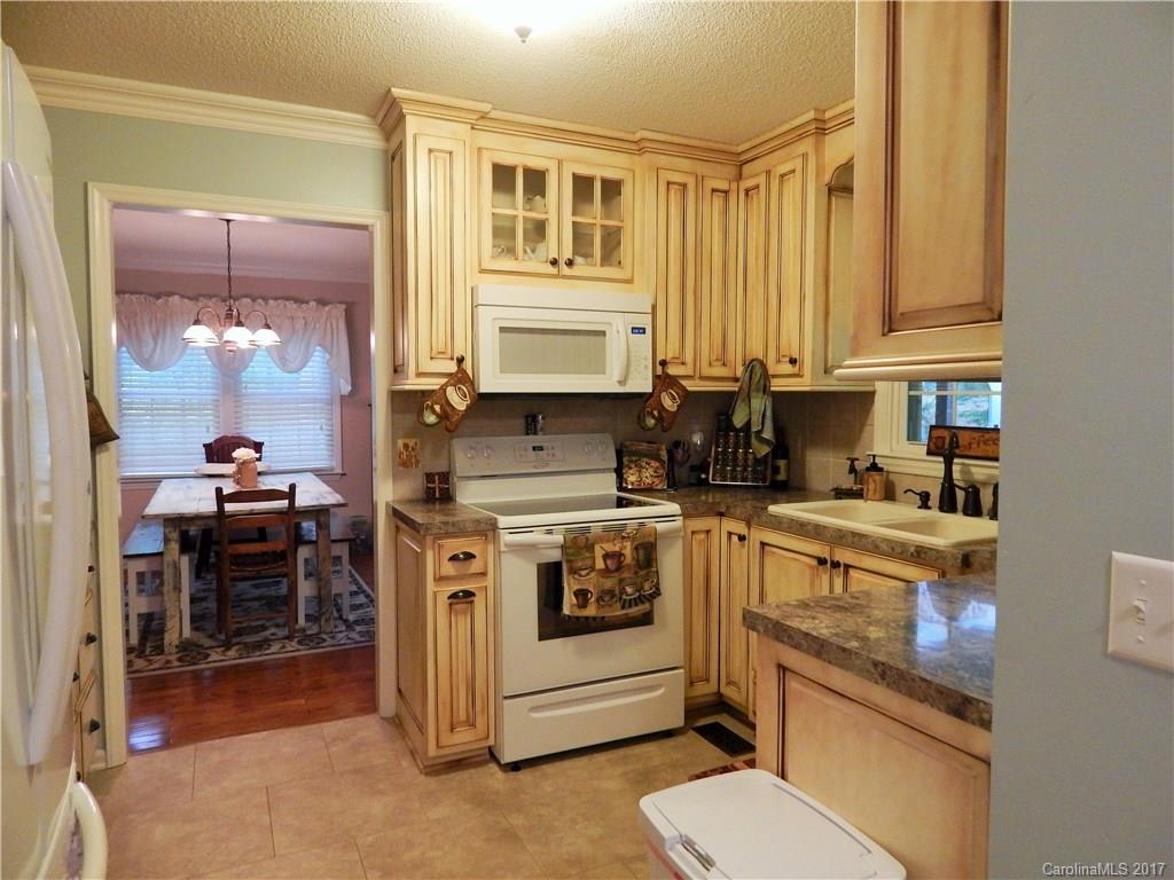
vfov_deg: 58.9
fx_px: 780
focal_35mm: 23
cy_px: 440
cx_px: 587
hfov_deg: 73.9
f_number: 3
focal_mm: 4
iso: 400
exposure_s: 1/30
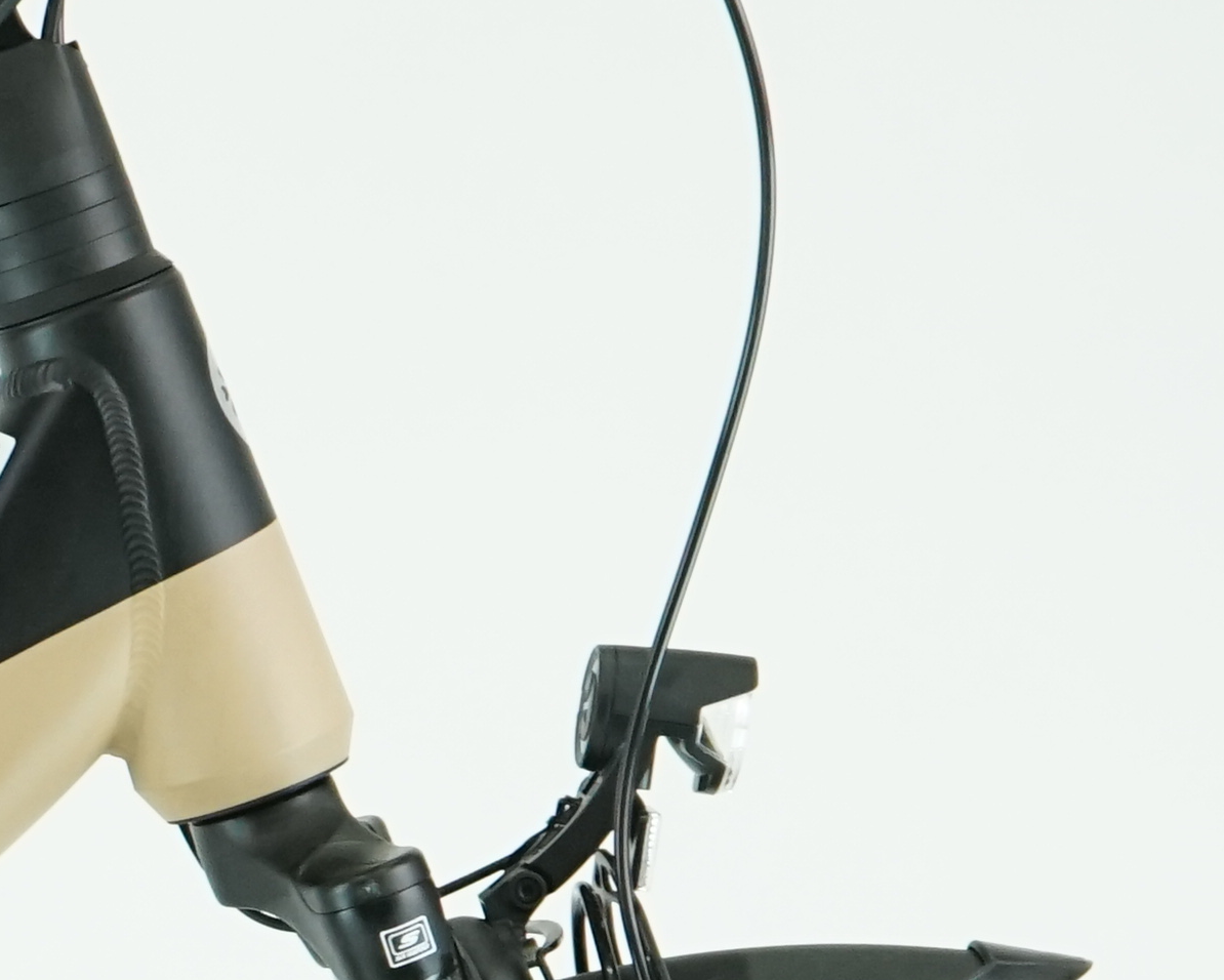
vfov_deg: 6.6
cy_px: 1254
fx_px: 8371
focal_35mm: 231
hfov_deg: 8.1
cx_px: -983
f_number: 5.6
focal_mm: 49
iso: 1600
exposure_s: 1/200
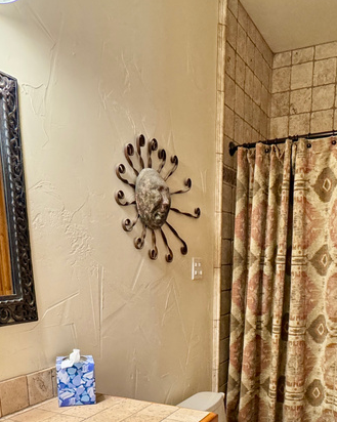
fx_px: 424
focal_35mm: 34
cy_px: 358
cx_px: 199
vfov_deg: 48.7
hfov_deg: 43.1
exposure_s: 1/120
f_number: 2.2
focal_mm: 2.22
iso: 320
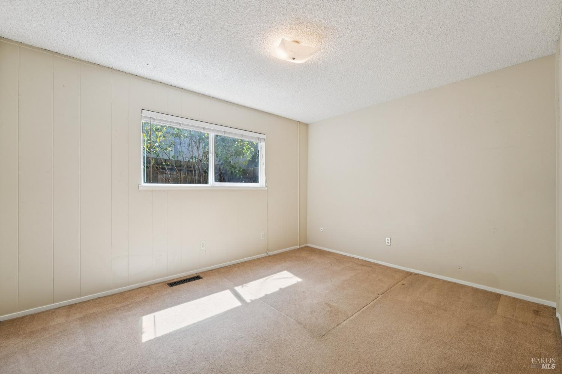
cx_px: 281
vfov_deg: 81.2
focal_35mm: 14
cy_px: 187
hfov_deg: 104.3
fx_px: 218
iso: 640
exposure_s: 1/40
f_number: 8
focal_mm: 14
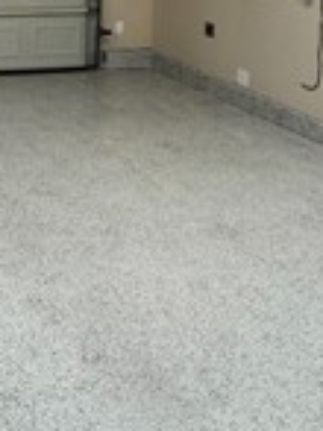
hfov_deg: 21.0
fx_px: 760
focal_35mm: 61
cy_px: -76
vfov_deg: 28.0
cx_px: -135
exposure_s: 1/120
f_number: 2.2
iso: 200
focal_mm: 2.22
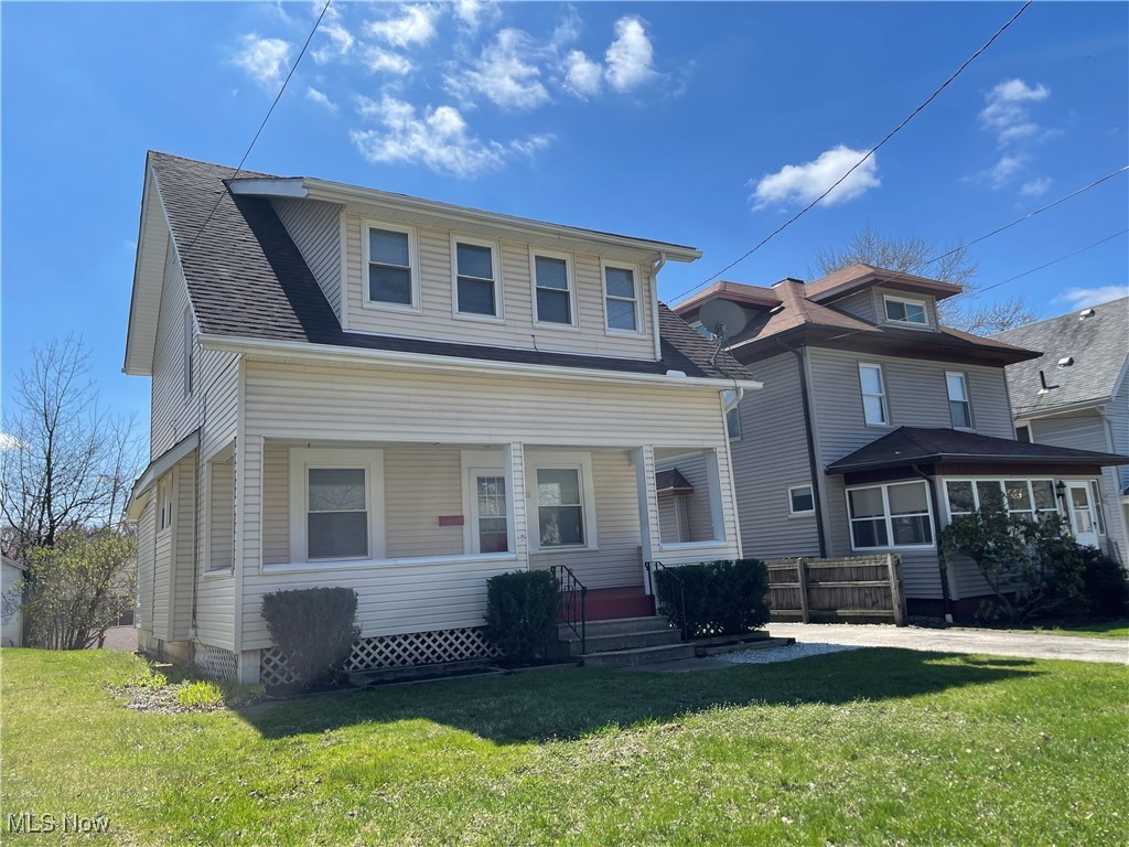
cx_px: 564
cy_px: 424
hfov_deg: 69.4
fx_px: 815
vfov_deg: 54.9
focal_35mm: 25
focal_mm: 5.1
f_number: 1.6
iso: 32
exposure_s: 1/2857
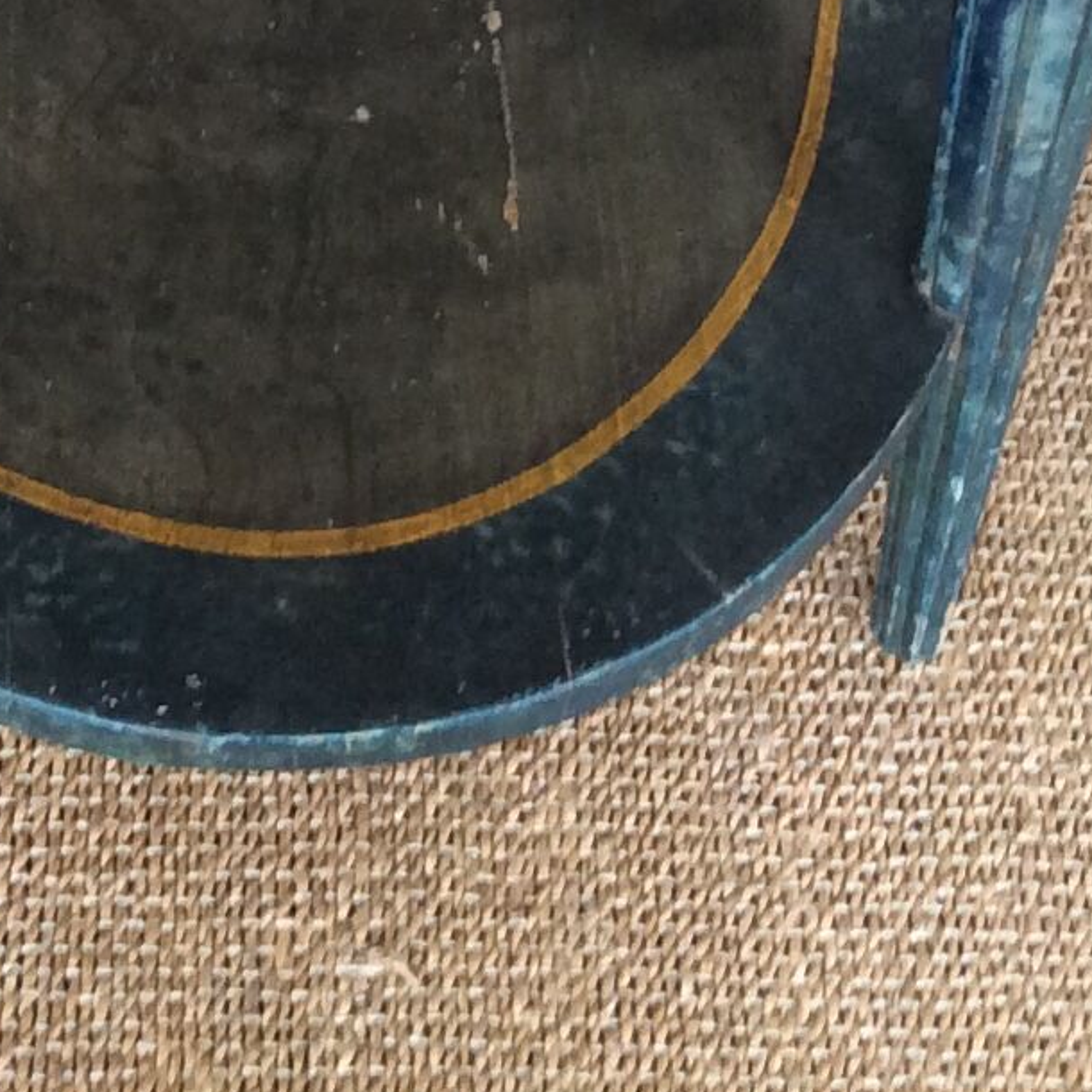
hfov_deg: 14.4
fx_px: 4283
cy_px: -329
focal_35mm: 120
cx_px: 88
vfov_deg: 14.0
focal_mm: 3.3
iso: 100
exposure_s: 1/25
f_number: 2.4
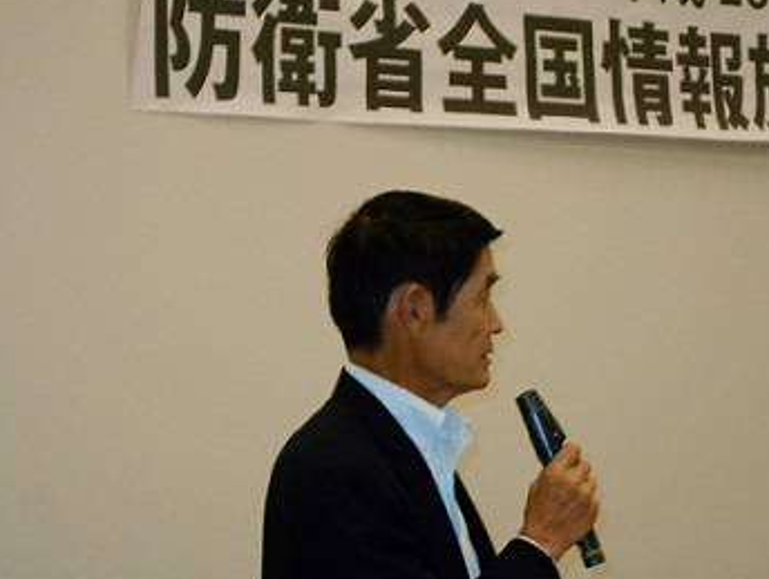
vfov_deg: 10.9
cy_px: 338
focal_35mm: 136
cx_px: 447
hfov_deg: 14.5
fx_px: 3025
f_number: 6
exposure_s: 1/60
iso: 560
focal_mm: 20.1
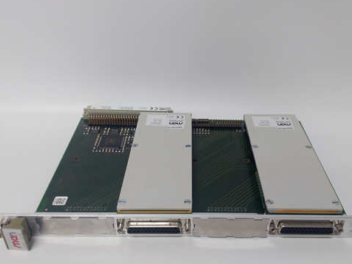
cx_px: 197
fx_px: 346
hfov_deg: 53.8
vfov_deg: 41.6
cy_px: 157
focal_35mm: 34
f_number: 2
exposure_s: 1/33
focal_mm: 3.79
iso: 157
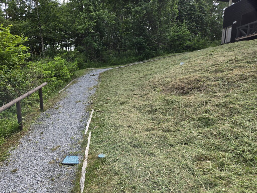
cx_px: 128
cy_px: 96
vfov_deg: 58.9
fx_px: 171
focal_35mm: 23
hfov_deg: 73.9
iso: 25
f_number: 1.8
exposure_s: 1/703
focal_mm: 5.4
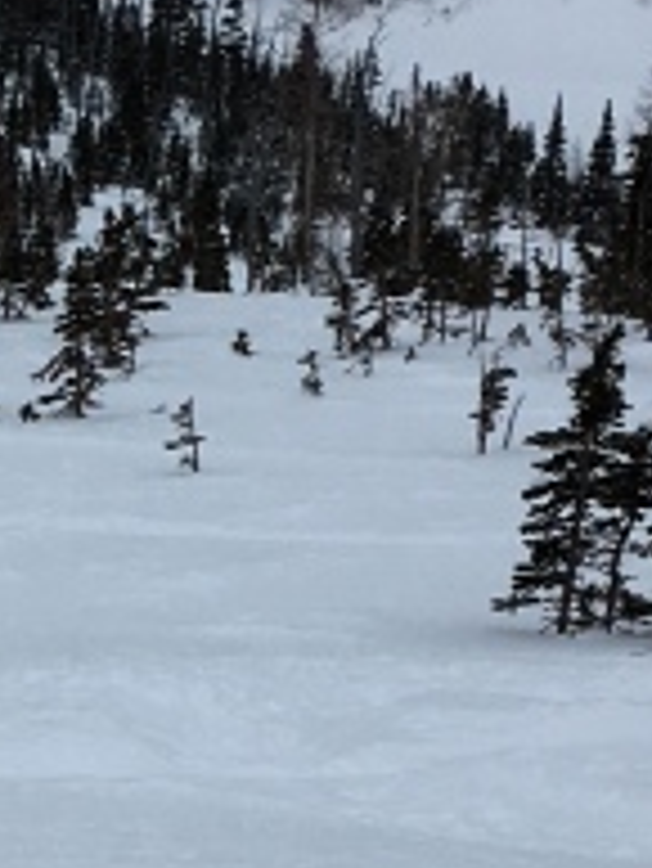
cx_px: -301
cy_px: 935
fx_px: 3863
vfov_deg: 12.6
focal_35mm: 154
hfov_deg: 9.4
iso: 25
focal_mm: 4.15
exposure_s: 1/1748
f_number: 2.2
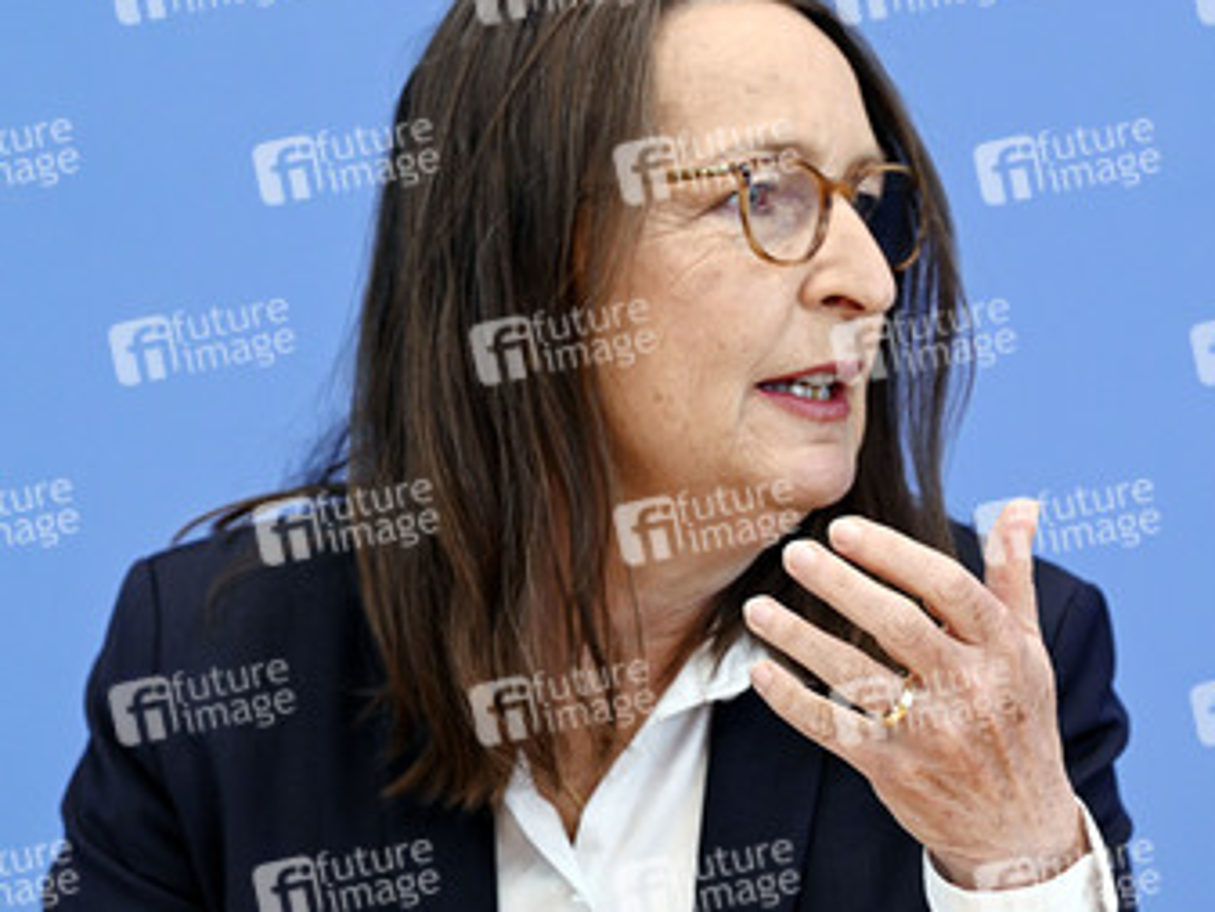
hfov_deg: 7.7
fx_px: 9024
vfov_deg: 5.8
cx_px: 611
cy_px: 433
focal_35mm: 257
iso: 3200
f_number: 5.6
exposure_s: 1/500
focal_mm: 200
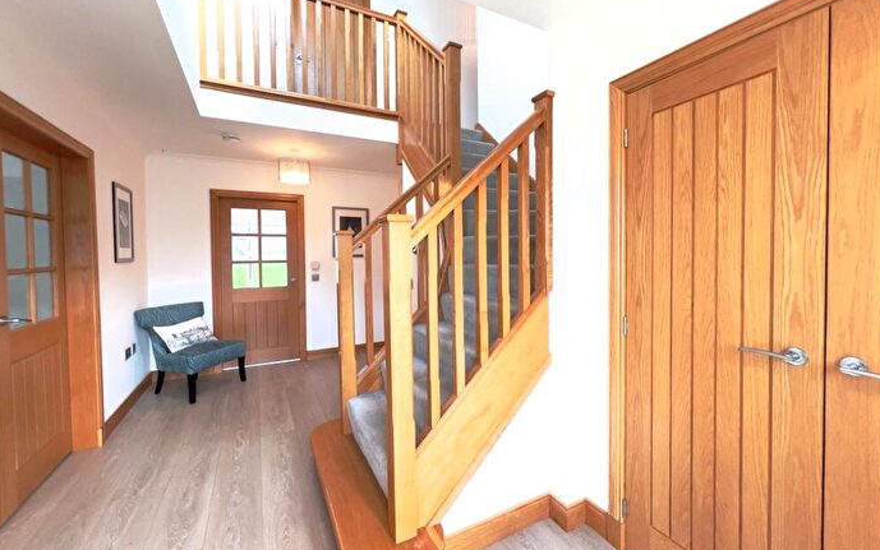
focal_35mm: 14
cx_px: 443
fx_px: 336
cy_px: 258
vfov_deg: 78.6
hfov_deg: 105.3
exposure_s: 1/100
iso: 80
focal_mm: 1.57
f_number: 1.8
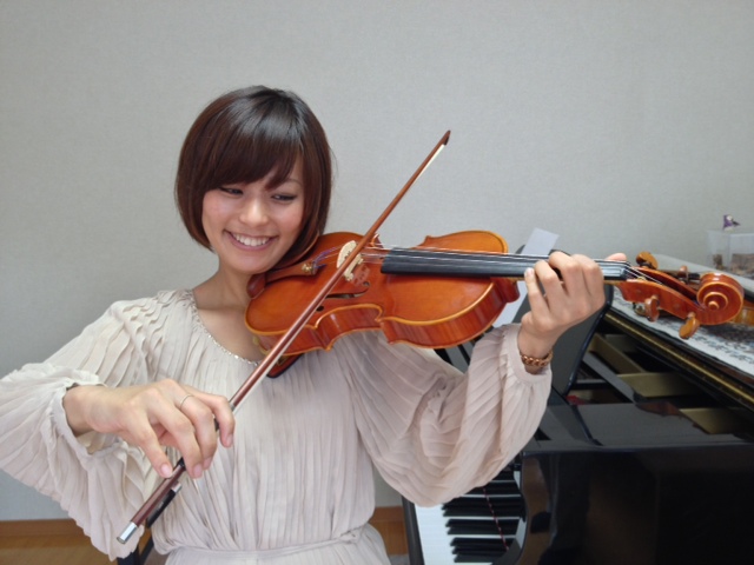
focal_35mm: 35
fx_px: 762
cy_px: 282
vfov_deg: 40.7
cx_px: 377
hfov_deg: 52.6
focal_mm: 4.28
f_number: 2.4
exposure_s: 1/30
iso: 64
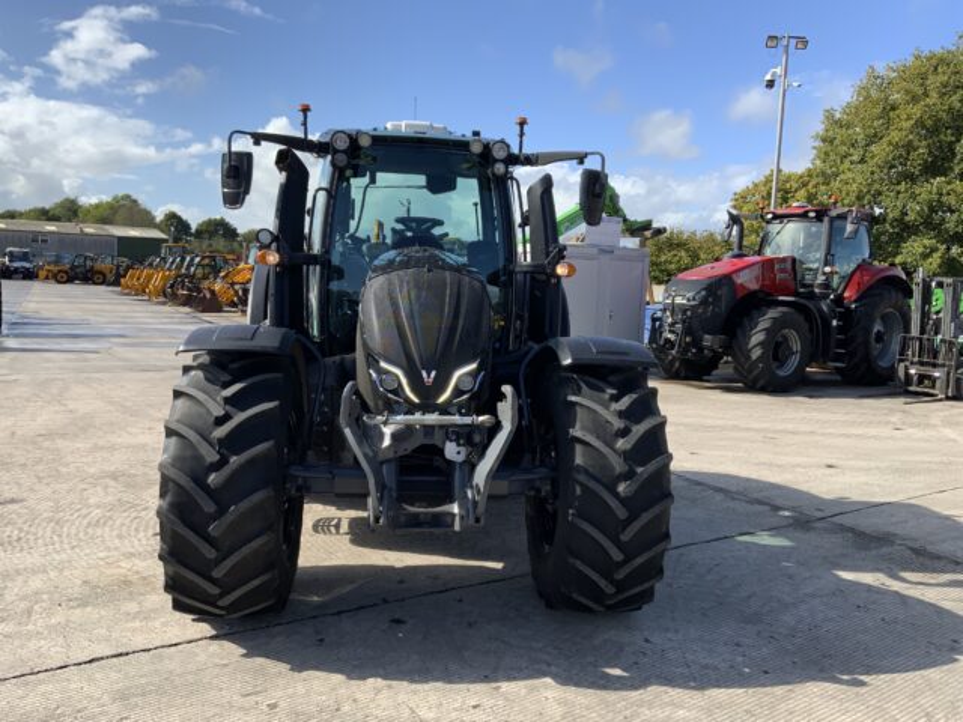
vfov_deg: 48.2
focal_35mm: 29
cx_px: 482
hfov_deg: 61.7
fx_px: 807
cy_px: 361
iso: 16
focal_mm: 3
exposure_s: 1/1412
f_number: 1.8
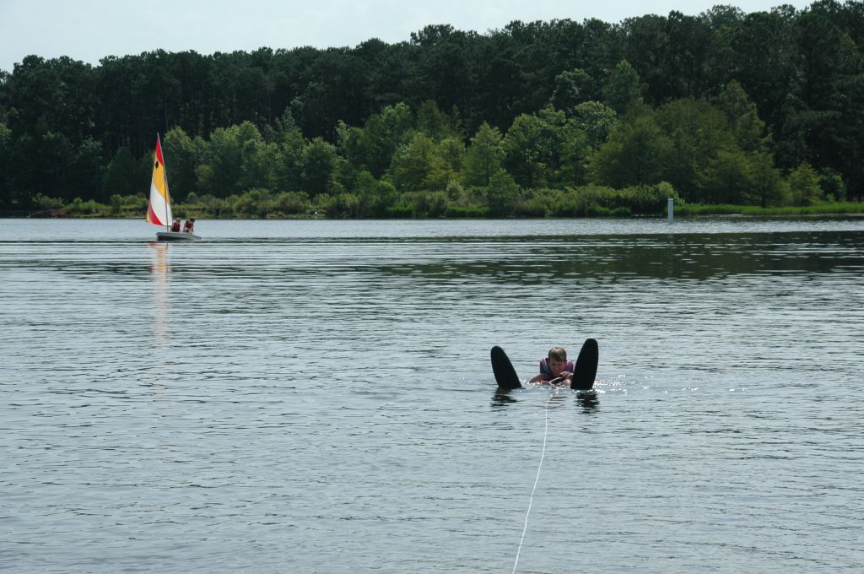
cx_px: 432
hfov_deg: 16.7
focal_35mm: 123
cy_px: 287
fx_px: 2948
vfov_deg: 11.1
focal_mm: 82
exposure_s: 1/400
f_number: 10
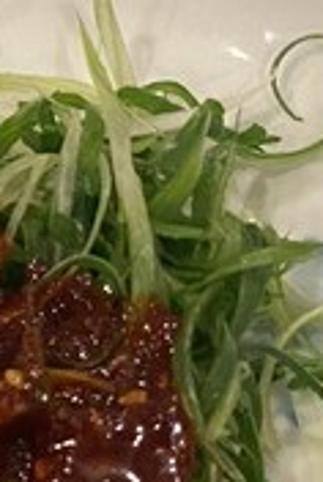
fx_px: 1850
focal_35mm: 138
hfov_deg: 9.6
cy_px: -281
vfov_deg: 13.8
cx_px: -211
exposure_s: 1/60
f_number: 1.8
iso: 250
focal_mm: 4.25
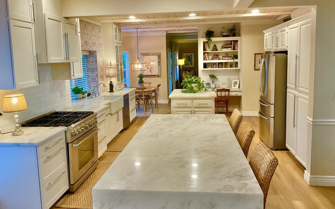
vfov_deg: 40.5
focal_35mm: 31
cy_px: 91
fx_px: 283
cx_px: 166
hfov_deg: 61.2
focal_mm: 3
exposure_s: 1/60
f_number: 1.8
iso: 80
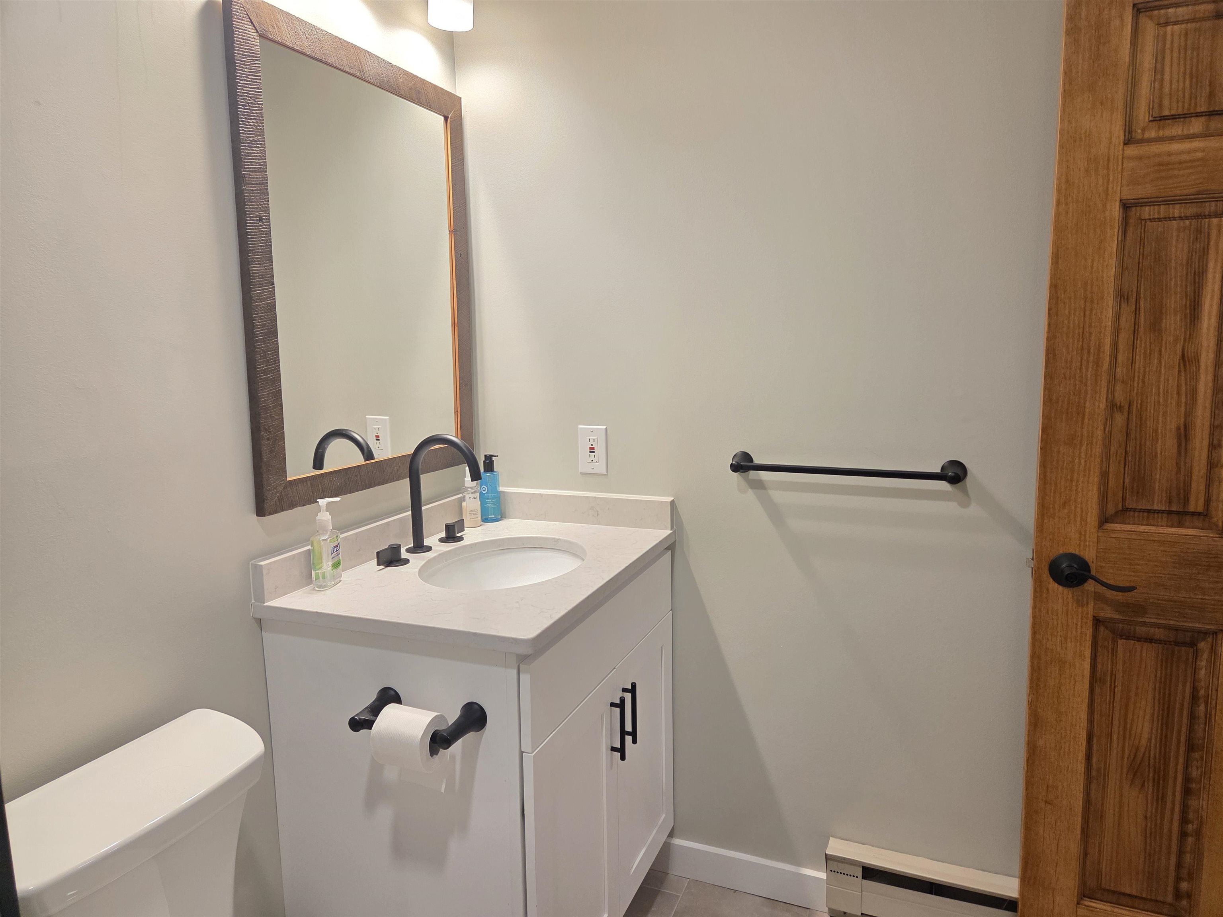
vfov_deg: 58.9
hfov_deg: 73.9
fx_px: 813
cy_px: 458
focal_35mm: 23
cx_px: 612
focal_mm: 5.4
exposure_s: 1/120
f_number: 1.8
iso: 250
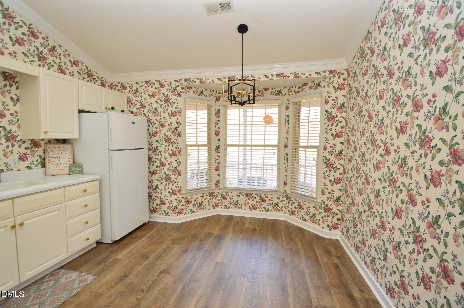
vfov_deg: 77.2
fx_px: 193
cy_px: 154
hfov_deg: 100.4
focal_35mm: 15
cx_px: 232
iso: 400
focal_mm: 10
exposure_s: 1/40
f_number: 4.5
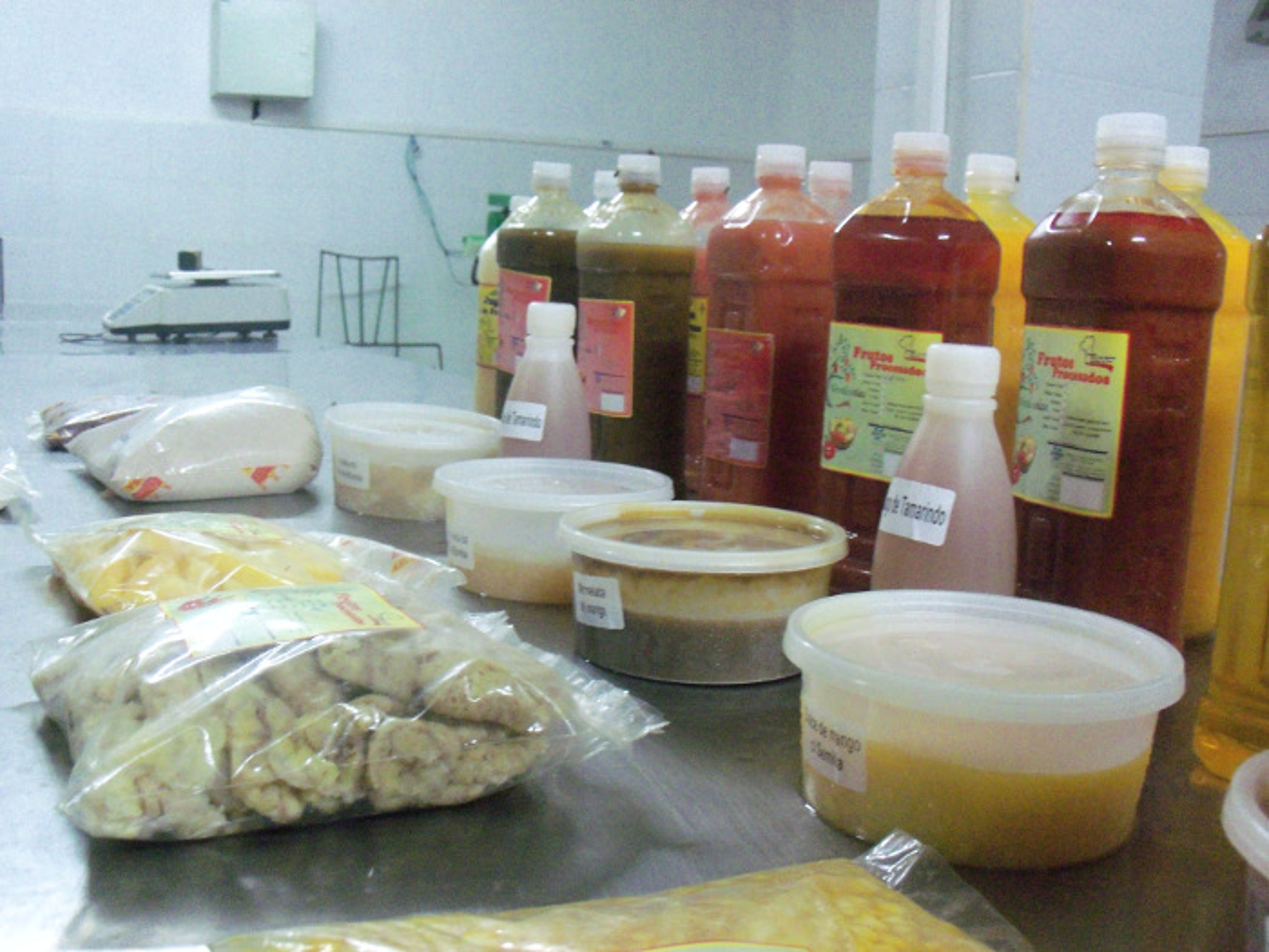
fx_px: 1283
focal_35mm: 35
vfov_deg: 40.7
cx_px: 634
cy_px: 476
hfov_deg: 52.6
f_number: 3
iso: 320
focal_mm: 6.3
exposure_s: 1/30
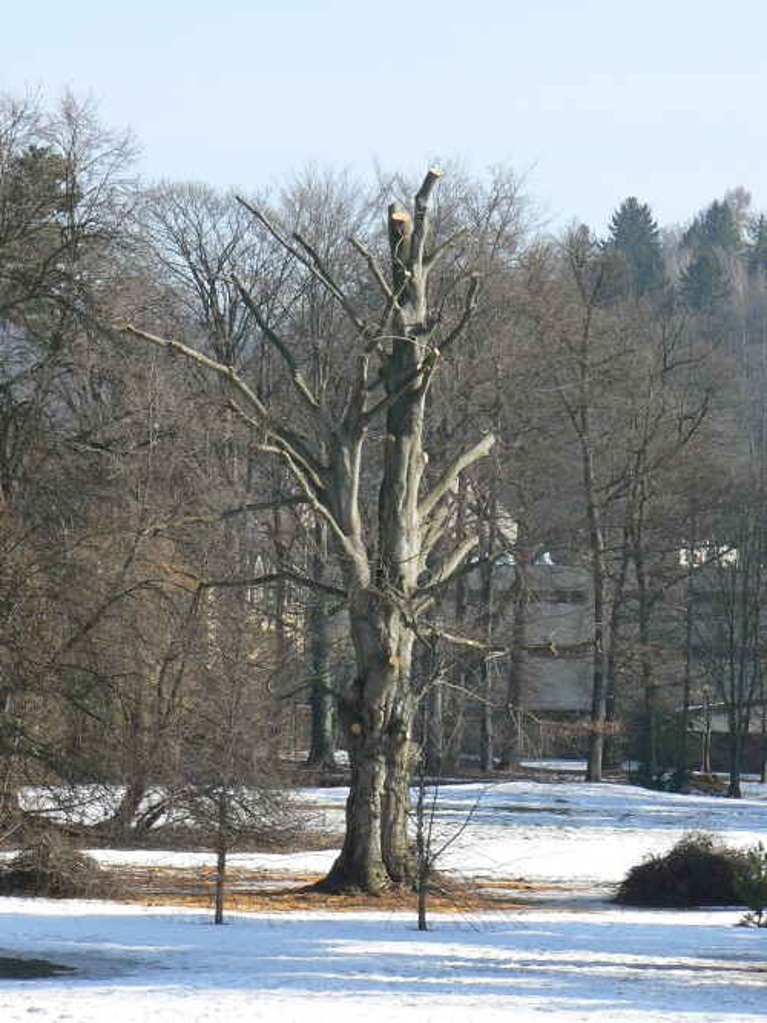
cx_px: 384
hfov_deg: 10.3
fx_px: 4256
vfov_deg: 13.7
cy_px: 512
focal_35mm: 144
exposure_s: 1/320
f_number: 5.6
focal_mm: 24.1
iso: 80
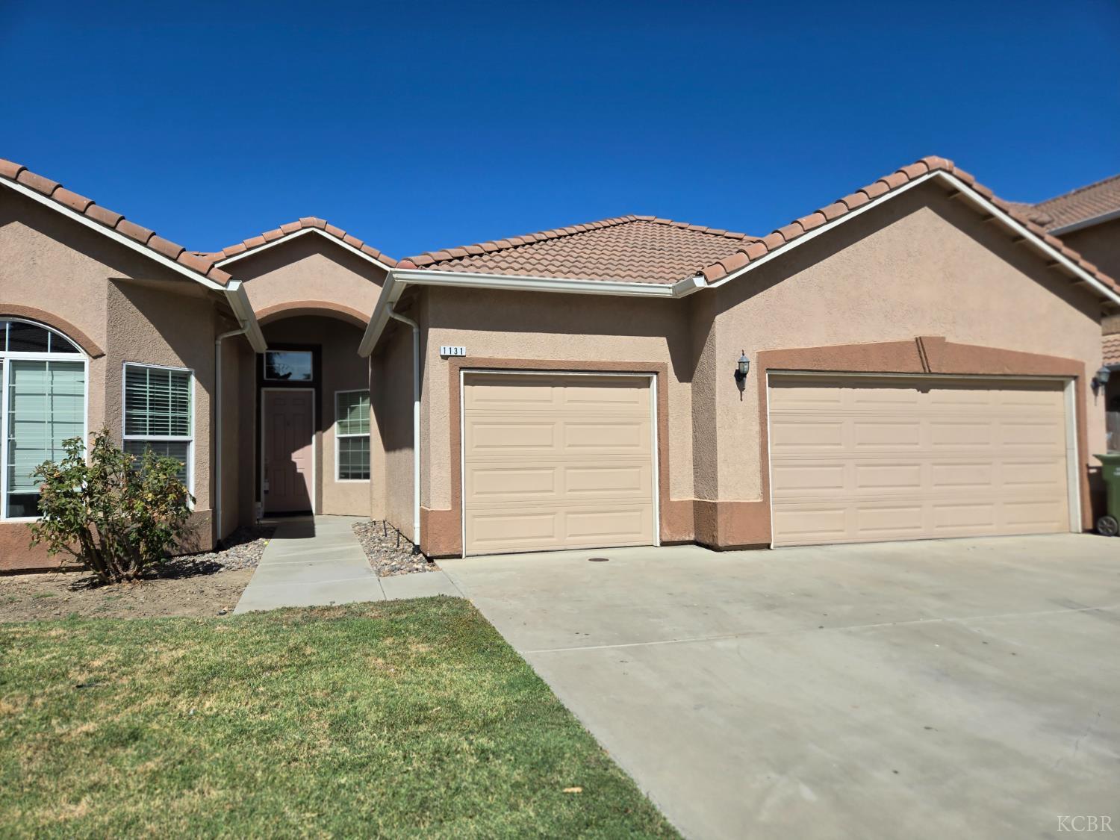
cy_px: 420
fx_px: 744
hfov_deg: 73.9
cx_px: 560
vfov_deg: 58.9
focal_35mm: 23
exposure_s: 1/3143
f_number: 1.8
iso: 25
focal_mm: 5.4
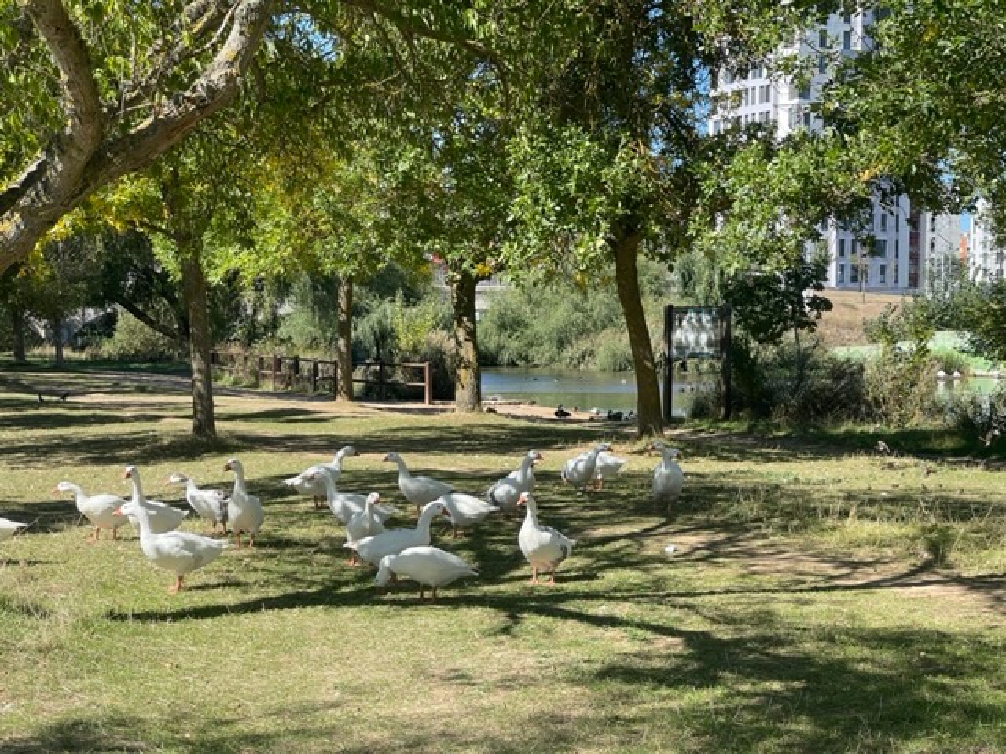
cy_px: 377
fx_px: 1860
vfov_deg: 22.9
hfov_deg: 30.3
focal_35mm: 64
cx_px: 503
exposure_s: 1/528
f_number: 2.2
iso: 20
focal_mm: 7.5
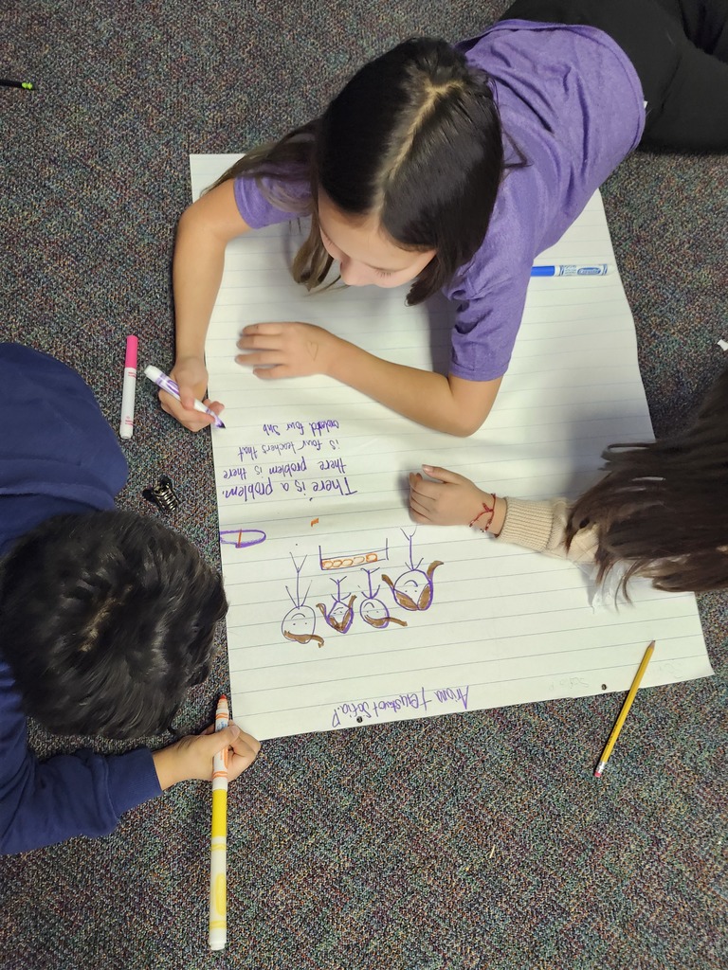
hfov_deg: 58.9
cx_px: 364
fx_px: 645
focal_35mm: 23
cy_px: 485
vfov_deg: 73.9
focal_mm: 5.54
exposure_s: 1/120
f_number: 1.8
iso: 640
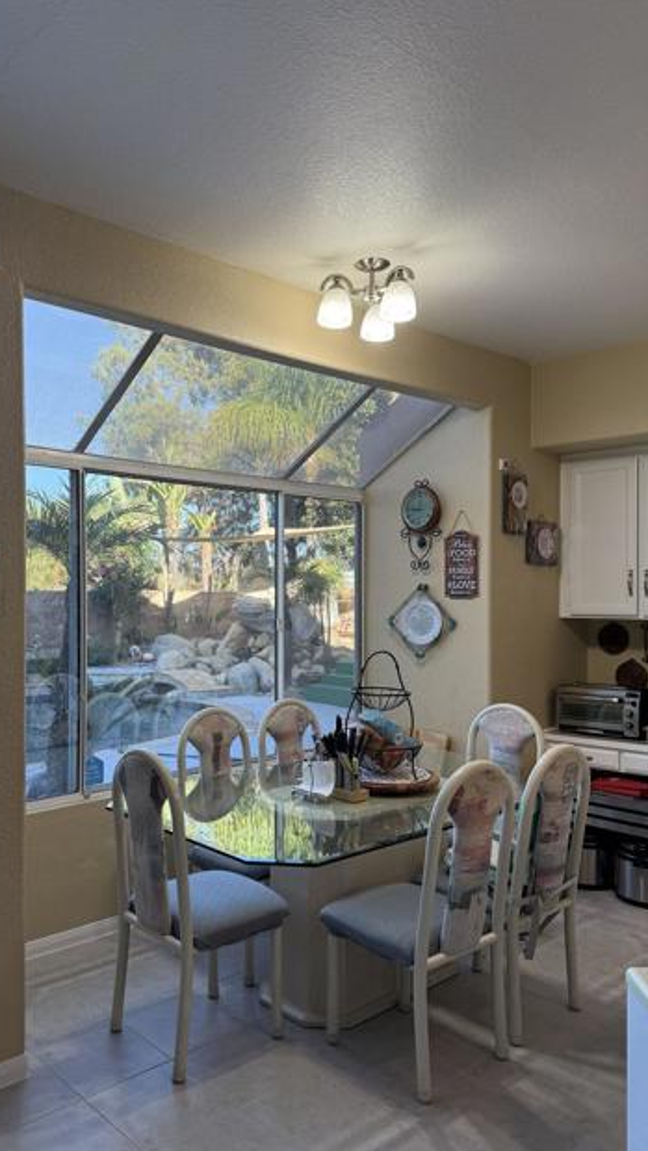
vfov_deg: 69.8
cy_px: 588
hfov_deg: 42.6
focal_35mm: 27
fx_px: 824
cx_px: 247
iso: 125
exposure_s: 1/214
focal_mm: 6.76
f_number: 1.78
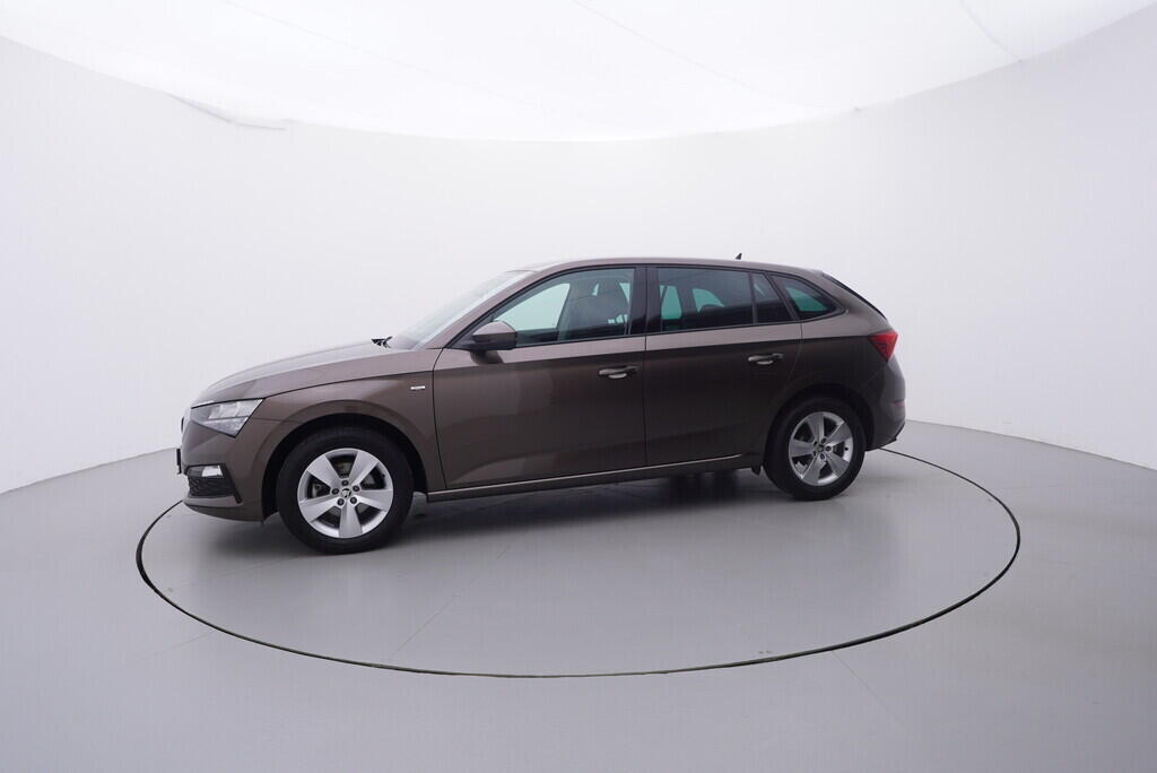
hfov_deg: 77.3
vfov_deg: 56.2
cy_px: 386
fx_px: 724
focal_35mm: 22
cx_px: 578
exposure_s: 1/80
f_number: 5
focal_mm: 15
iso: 200
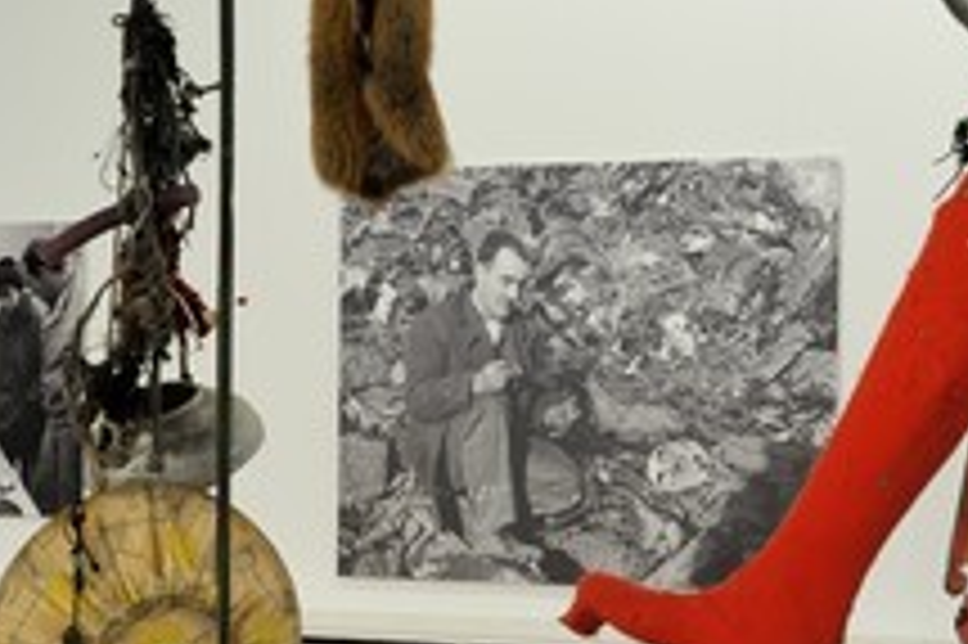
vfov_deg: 15.5
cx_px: 680
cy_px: 432
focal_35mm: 88
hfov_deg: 23.0
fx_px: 2364
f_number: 14
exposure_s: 1.6
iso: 200
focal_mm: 45
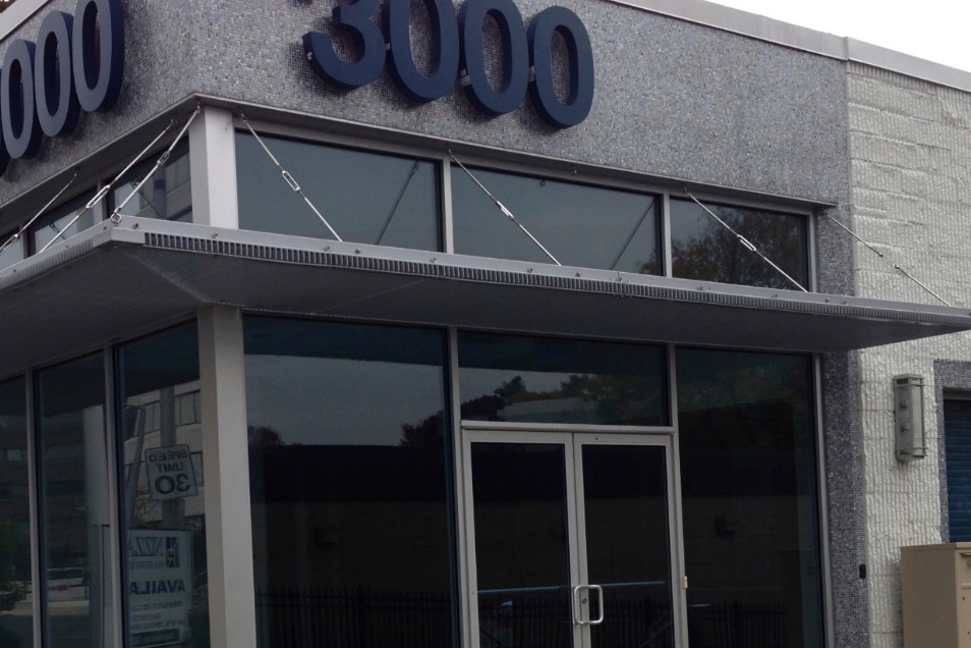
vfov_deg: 27.8
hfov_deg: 40.7
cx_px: 344
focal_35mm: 48
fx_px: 1295
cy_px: 470
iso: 50
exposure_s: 1/186
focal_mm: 4.12
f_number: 2.4
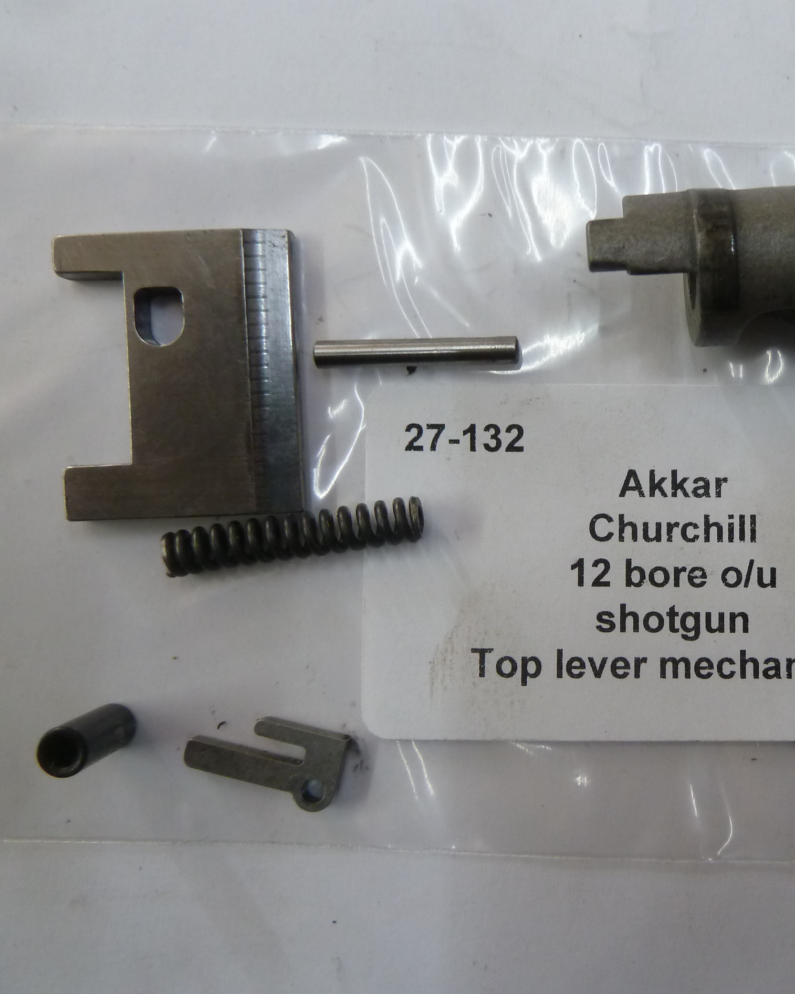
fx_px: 971
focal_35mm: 33
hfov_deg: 43.0
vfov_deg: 54.2
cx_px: 608
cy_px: 499
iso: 200
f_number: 3.3
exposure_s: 1/30
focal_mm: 4.1
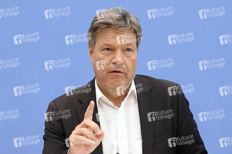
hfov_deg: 19.5
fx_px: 676
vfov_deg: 13.0
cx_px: 116
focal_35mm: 105
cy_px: 77
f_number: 5
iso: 3200
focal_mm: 105
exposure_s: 1/500
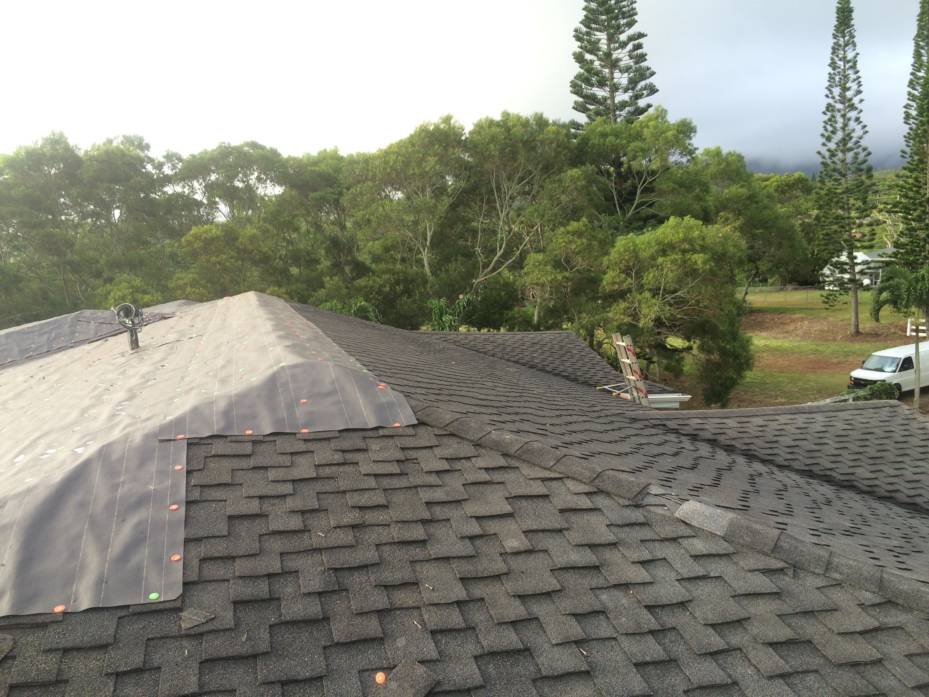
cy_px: 348
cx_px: 464
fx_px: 778
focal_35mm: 29
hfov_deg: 61.7
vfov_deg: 48.2
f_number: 2.2
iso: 32
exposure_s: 1/130
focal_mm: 4.15
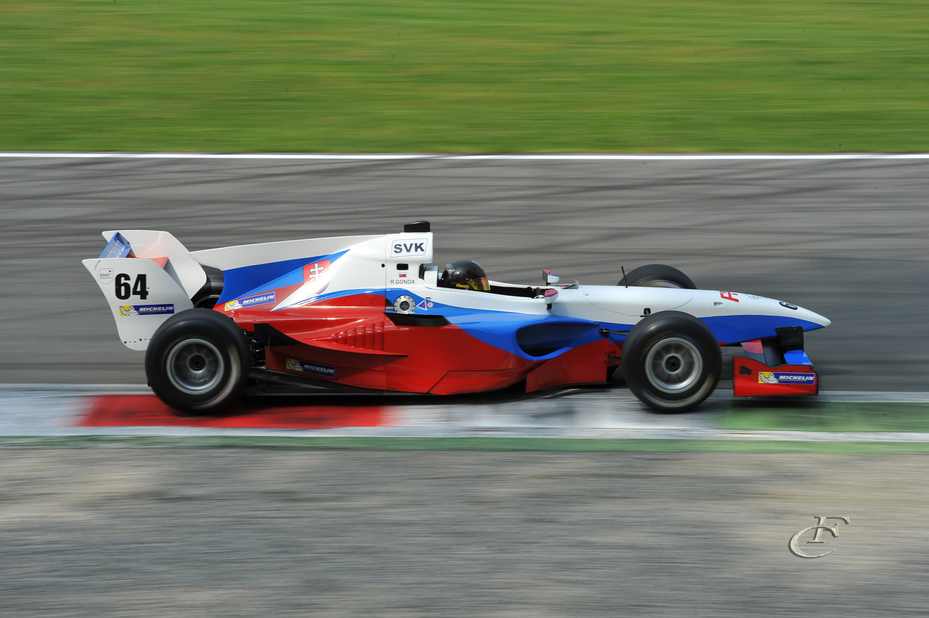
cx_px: 464
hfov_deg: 18.3
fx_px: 2888
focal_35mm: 112
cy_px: 309
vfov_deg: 12.2
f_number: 16
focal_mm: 112
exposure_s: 1/125
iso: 200
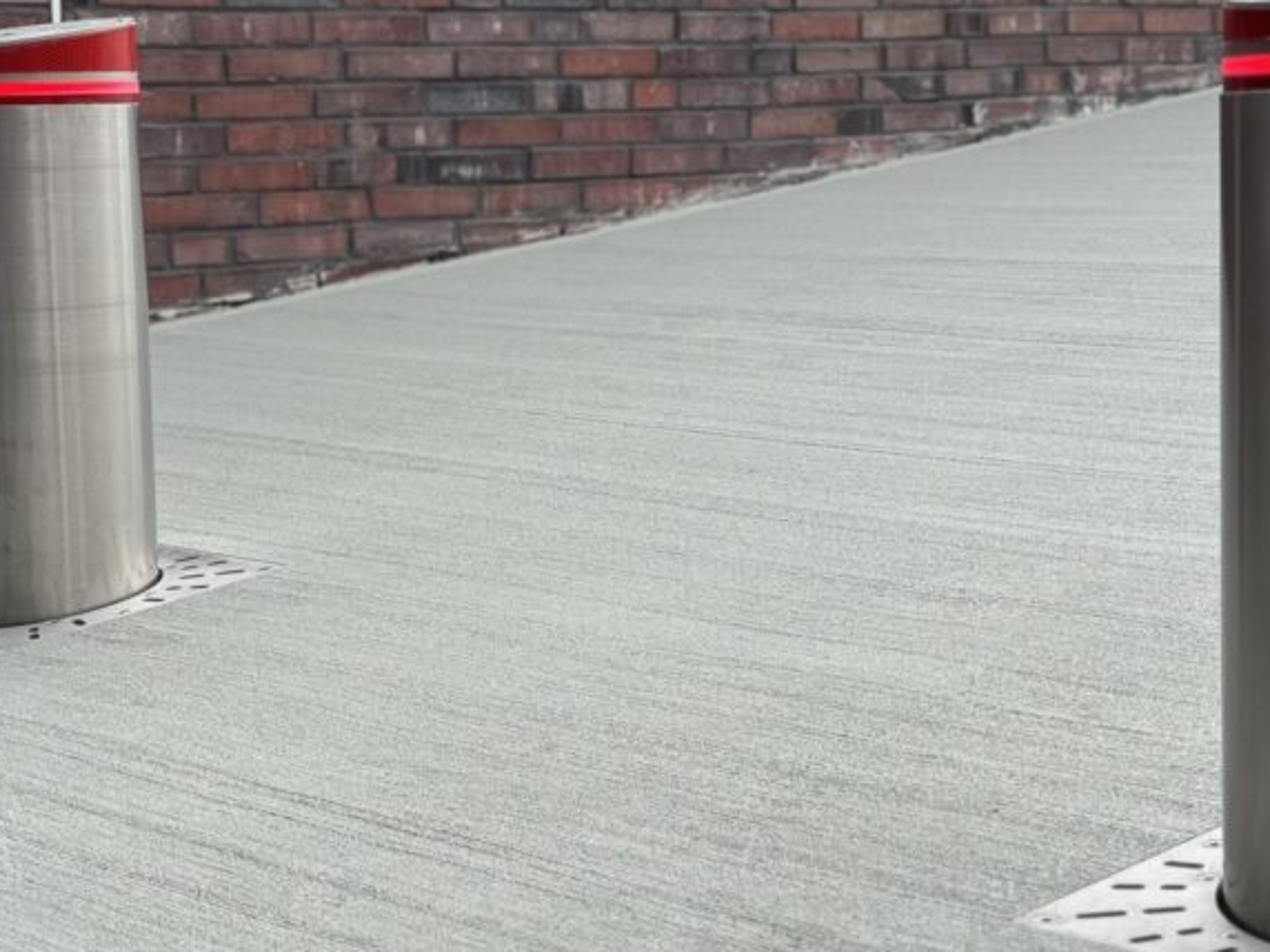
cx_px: 611
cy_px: 439
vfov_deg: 17.2
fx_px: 3155
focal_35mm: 86
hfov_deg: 22.8
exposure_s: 1/604
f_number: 1.78
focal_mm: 6.76
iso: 64
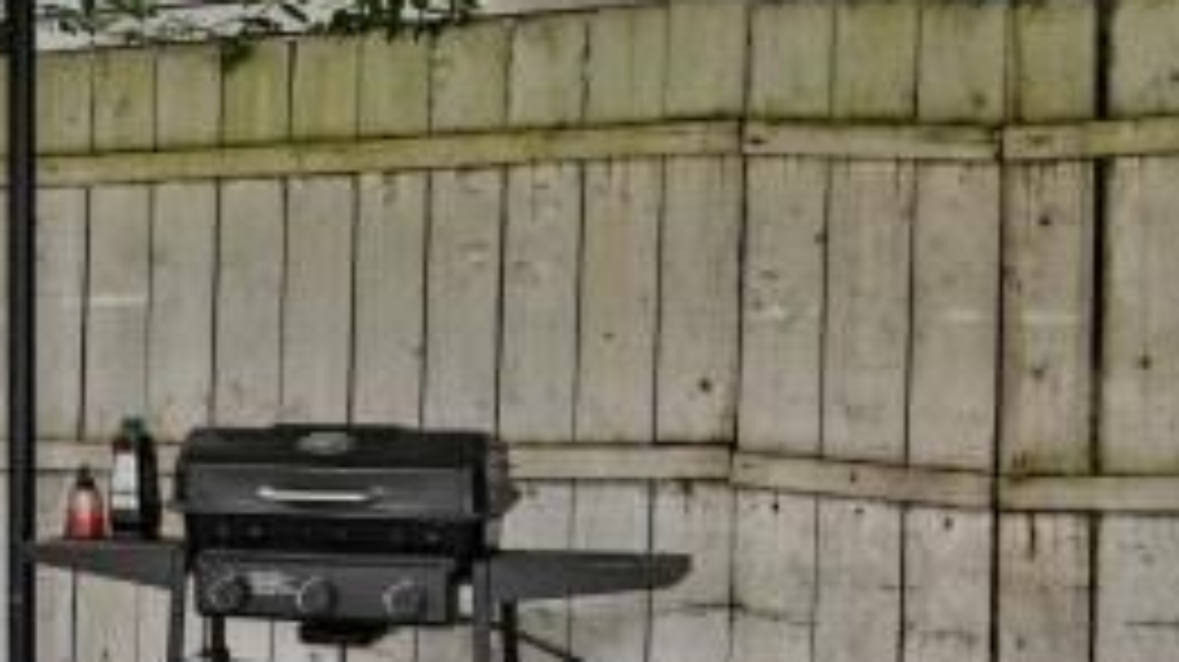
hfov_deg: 20.0
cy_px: 387
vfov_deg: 14.4
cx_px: -814
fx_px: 2624
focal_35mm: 84
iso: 400
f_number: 4
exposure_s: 1/250
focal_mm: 14
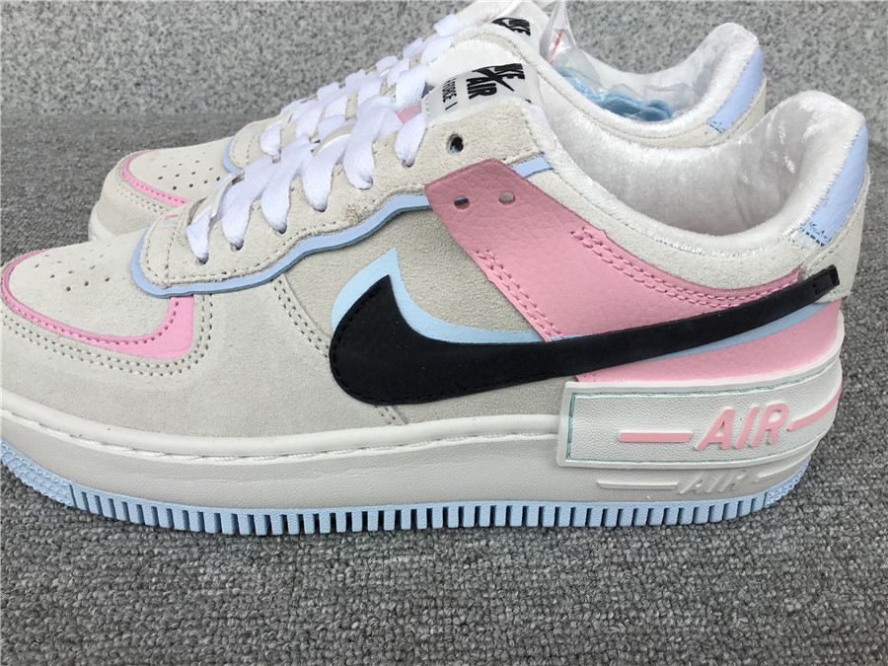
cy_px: 333
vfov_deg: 45.4
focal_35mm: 31
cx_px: 444
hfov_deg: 58.4
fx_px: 795
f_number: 2.4
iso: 25
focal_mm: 3.3
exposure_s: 1/215
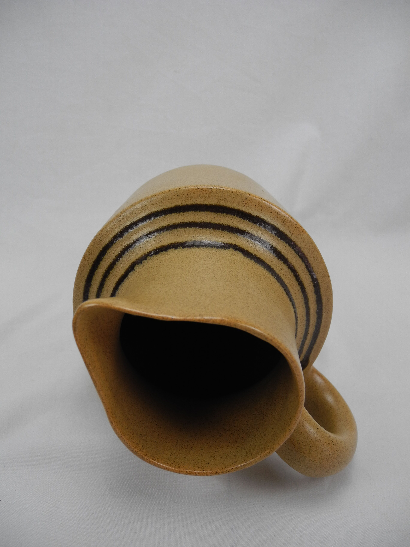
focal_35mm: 28
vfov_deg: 63.4
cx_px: 205
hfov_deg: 49.7
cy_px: 274
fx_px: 442
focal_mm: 6
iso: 100
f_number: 2.8
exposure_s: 1/156
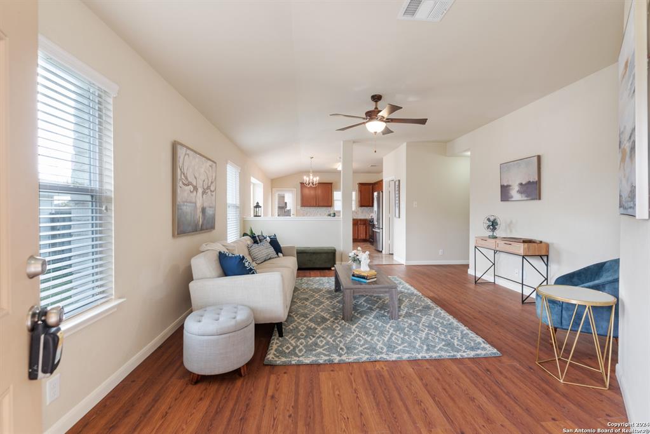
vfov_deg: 73.8
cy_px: 217
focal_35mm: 16
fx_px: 289
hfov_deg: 96.7
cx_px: 325
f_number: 8
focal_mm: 16
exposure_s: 1/8
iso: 400
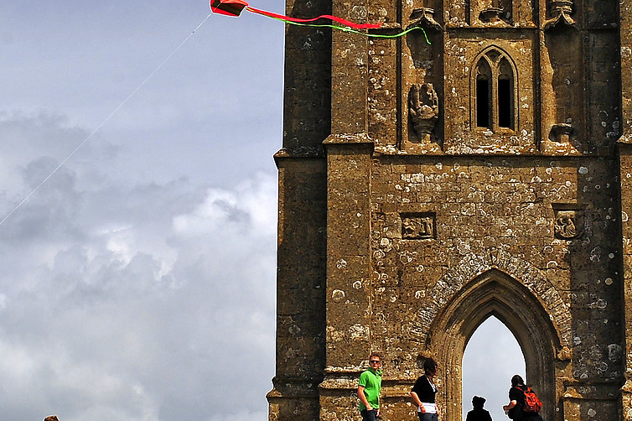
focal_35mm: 140
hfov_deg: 14.7
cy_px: 50
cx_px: 303
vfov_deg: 9.7
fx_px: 2457
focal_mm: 44
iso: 400
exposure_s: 1/350
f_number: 11
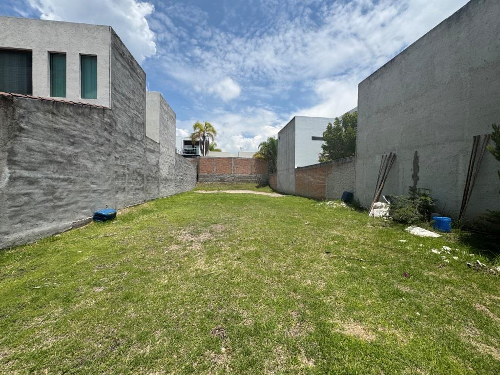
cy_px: 188
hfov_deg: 102.1
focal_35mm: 14
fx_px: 202
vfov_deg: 85.7
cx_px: 250
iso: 40
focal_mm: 2.22
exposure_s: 1/2770
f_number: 2.2
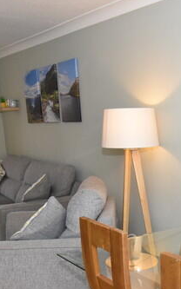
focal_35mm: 47
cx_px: 151
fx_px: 371
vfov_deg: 40.7
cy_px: 236
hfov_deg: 26.8
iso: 800
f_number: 4.5
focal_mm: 10
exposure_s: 1/160
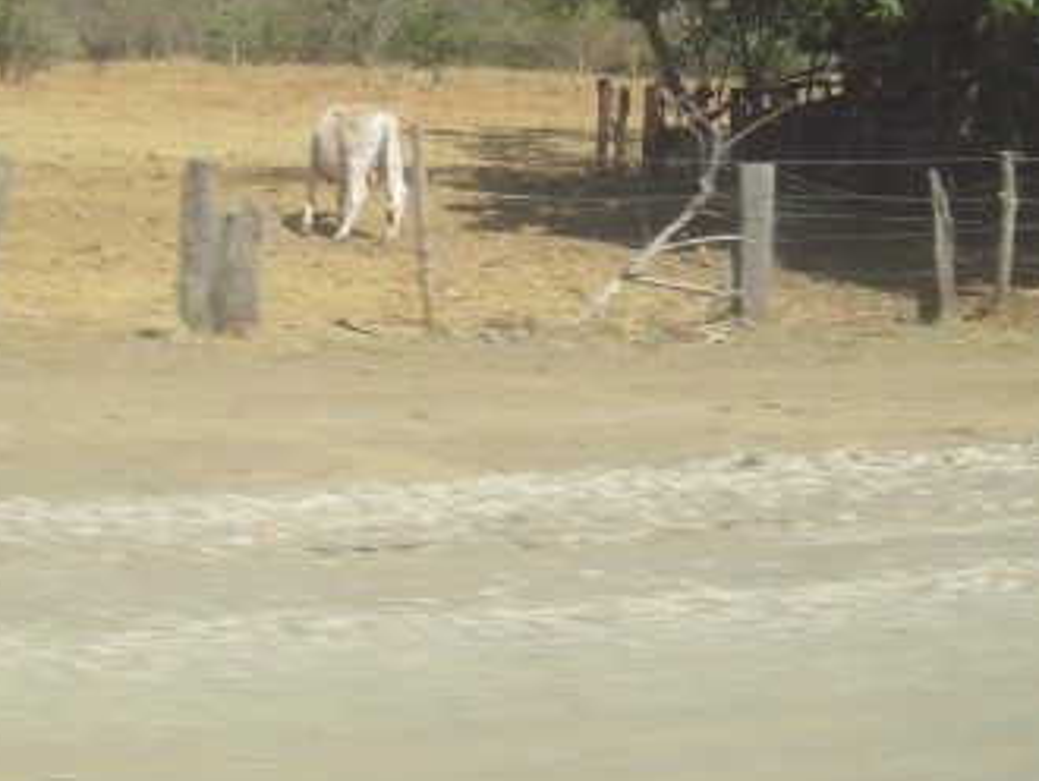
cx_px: 416
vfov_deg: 21.2
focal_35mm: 69
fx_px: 2073
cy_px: 220
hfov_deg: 28.1
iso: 64
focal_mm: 6.3
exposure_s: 1/200
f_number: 6.6
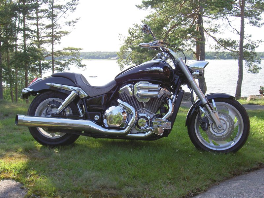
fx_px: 297
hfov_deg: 47.9
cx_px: 132
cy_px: 99
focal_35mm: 39
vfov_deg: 36.8
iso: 100
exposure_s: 1/125
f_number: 4.7
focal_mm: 8
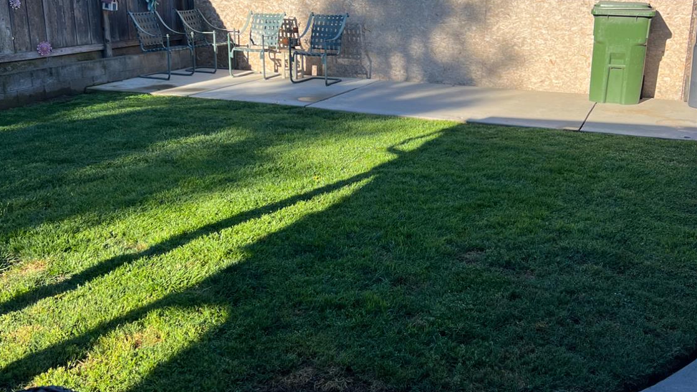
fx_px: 702
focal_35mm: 38
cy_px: 156
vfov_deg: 31.1
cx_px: 348
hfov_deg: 52.8
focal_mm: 5.7
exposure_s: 1/2083
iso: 50
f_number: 1.5
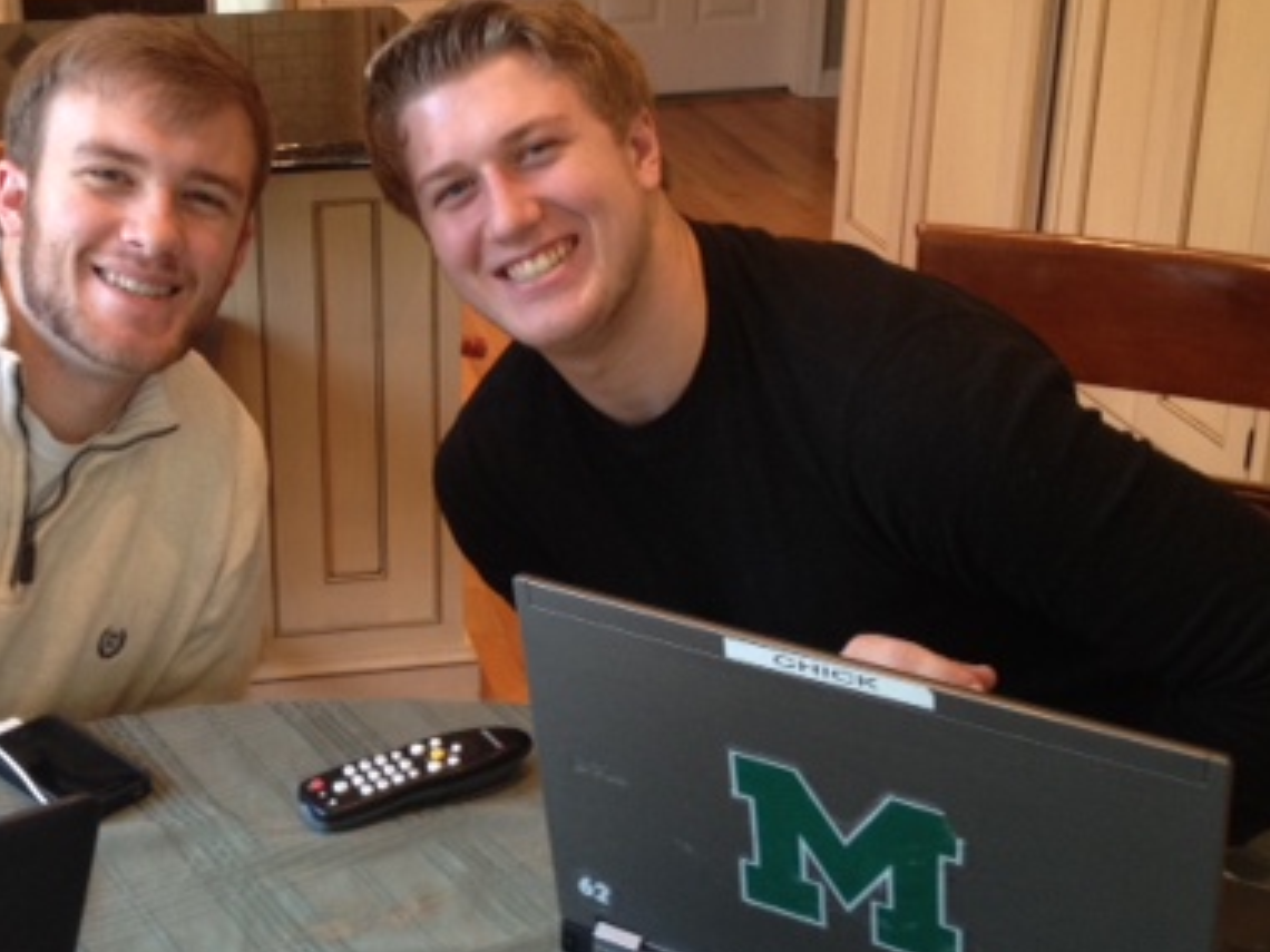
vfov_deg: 24.8
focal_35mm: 59
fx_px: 2165
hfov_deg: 32.3
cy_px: 411
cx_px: 368
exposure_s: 1/20
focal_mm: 4.28
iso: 100
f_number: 2.4
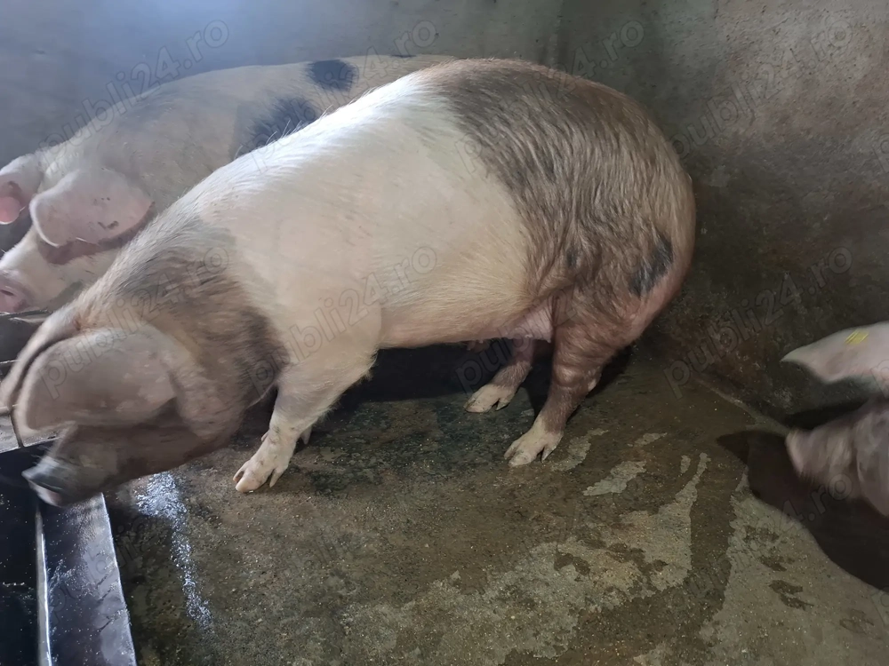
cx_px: 444
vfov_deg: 58.9
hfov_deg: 73.9
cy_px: 333
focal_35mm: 23
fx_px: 591
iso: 400
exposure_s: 1/33
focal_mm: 5.54
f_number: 1.8
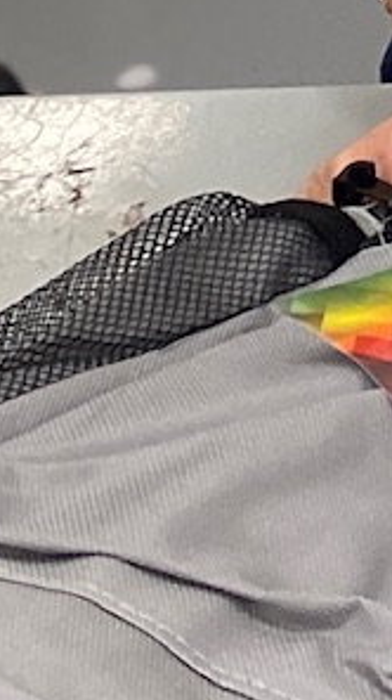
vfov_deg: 9.7
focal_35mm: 196
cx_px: 1641
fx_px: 3630
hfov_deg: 5.3
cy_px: -960
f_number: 1.8
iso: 125
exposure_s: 1/120
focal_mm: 4.25
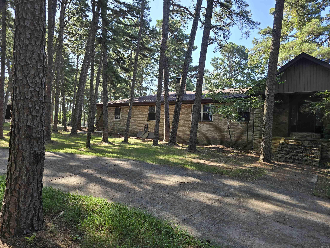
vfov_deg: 58.9
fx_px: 219
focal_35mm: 23
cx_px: 165
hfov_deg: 73.9
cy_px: 124
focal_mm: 6.3
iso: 12
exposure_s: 1/180
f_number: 1.7
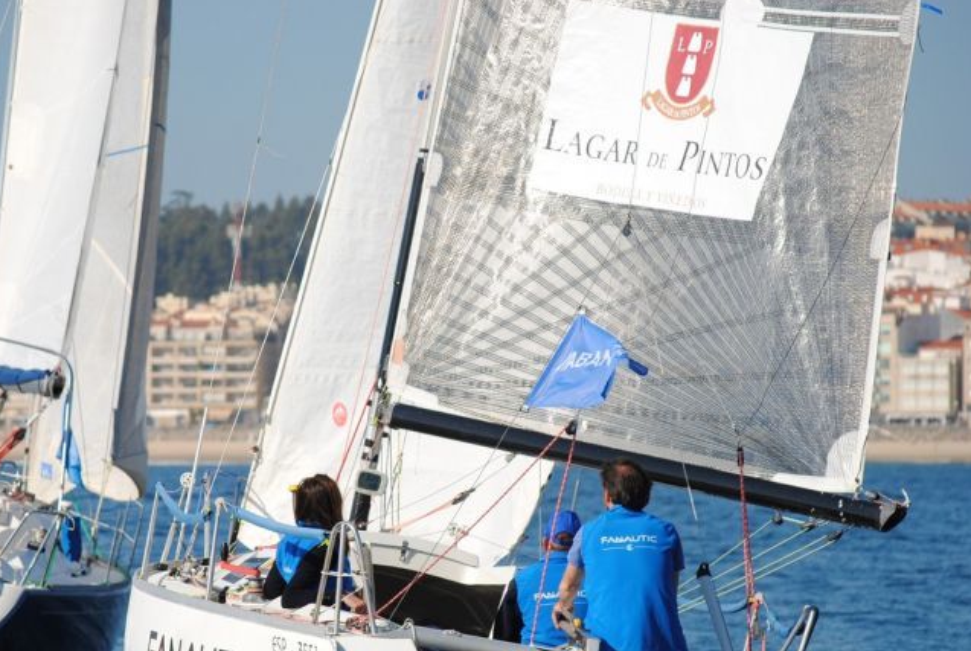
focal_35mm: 236
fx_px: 6366
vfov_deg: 5.9
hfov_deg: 8.7
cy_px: 403
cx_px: 378
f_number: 6.3
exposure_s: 1/640
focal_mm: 125
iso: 100
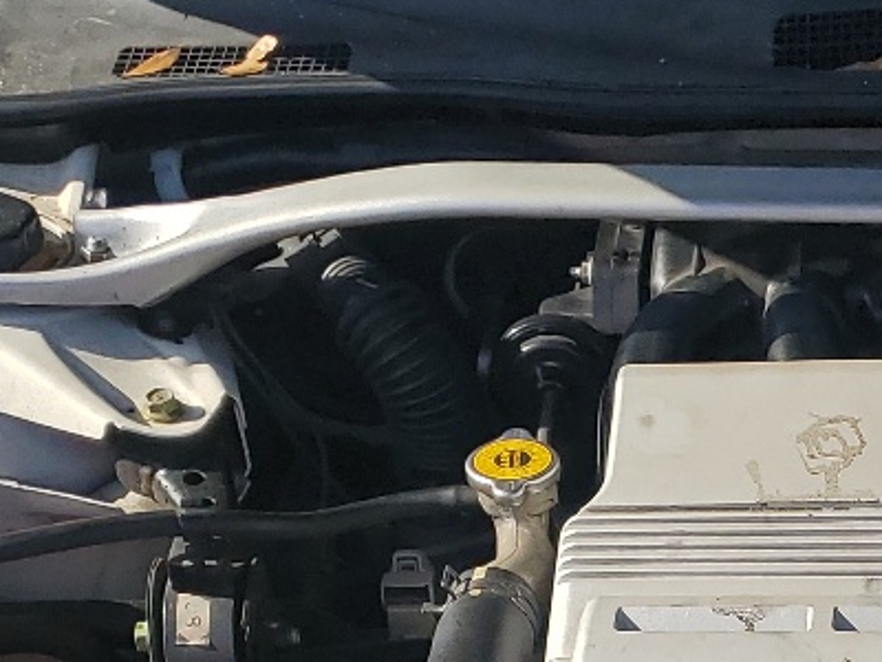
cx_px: 1118
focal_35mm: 104
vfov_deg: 12.9
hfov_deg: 17.8
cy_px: 1185
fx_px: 2650
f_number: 1.5
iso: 50
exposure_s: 1/2500
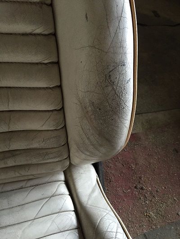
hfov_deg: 48.2
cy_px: 120
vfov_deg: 61.6
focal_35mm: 29
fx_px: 201
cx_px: 90
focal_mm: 4.15
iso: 160
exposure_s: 1/30
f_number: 2.2
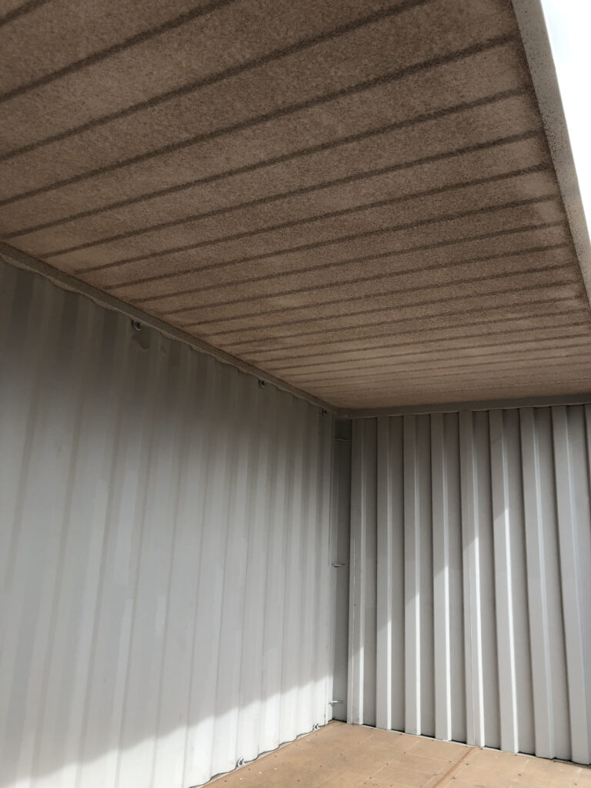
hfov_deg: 49.7
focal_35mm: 28
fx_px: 637
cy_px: 394
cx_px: 296
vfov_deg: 63.4
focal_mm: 3.99
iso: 20
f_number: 1.8
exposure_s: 1/1033
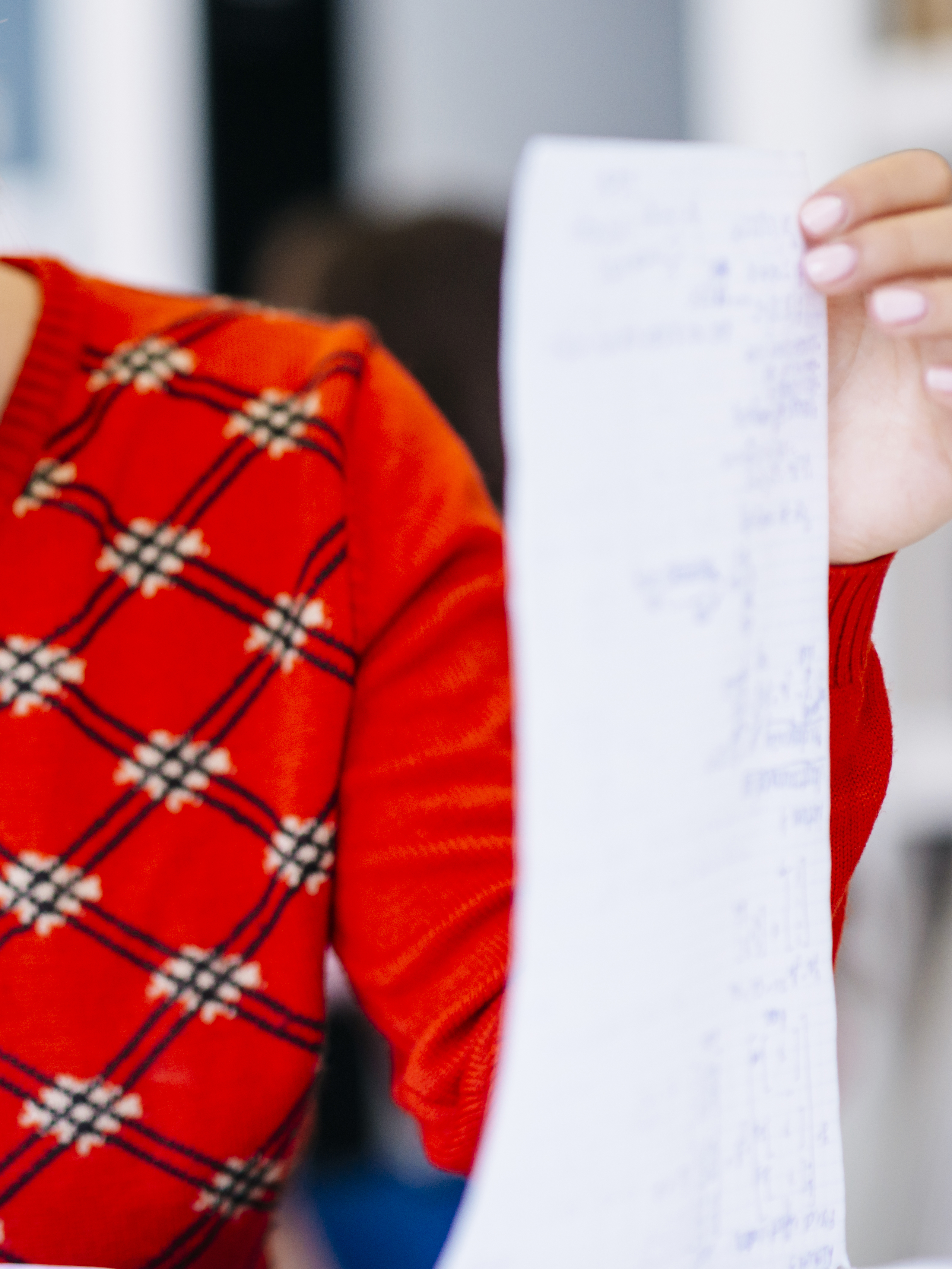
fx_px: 5244
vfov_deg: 13.8
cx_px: -63
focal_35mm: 143
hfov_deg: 10.3
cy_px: 543
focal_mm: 85
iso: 500
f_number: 2.5
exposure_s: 1/80
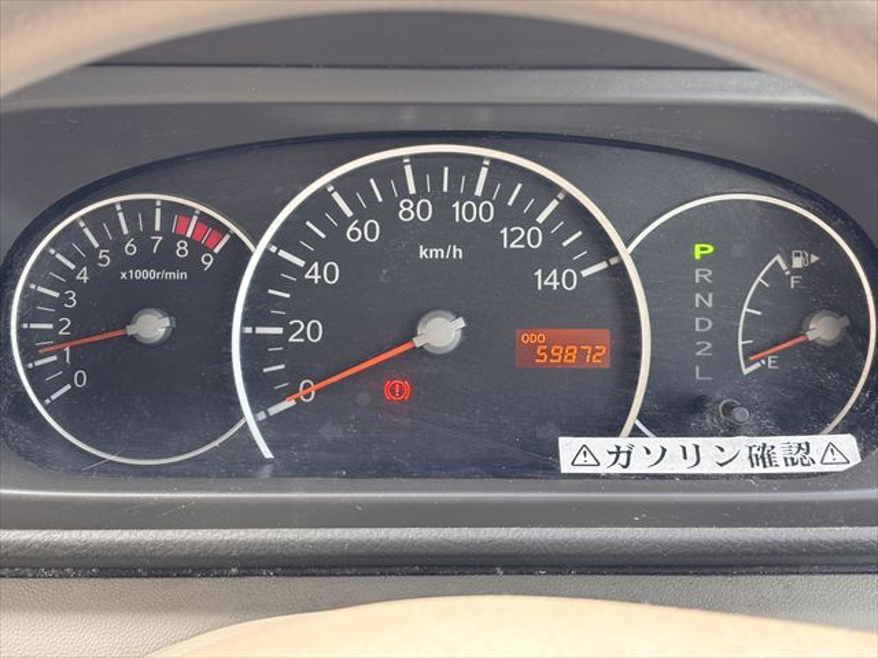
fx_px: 1319
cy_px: 329
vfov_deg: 28.0
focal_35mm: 52
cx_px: 439
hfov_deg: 36.8
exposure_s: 1/60
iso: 50
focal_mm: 5.96
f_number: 1.6
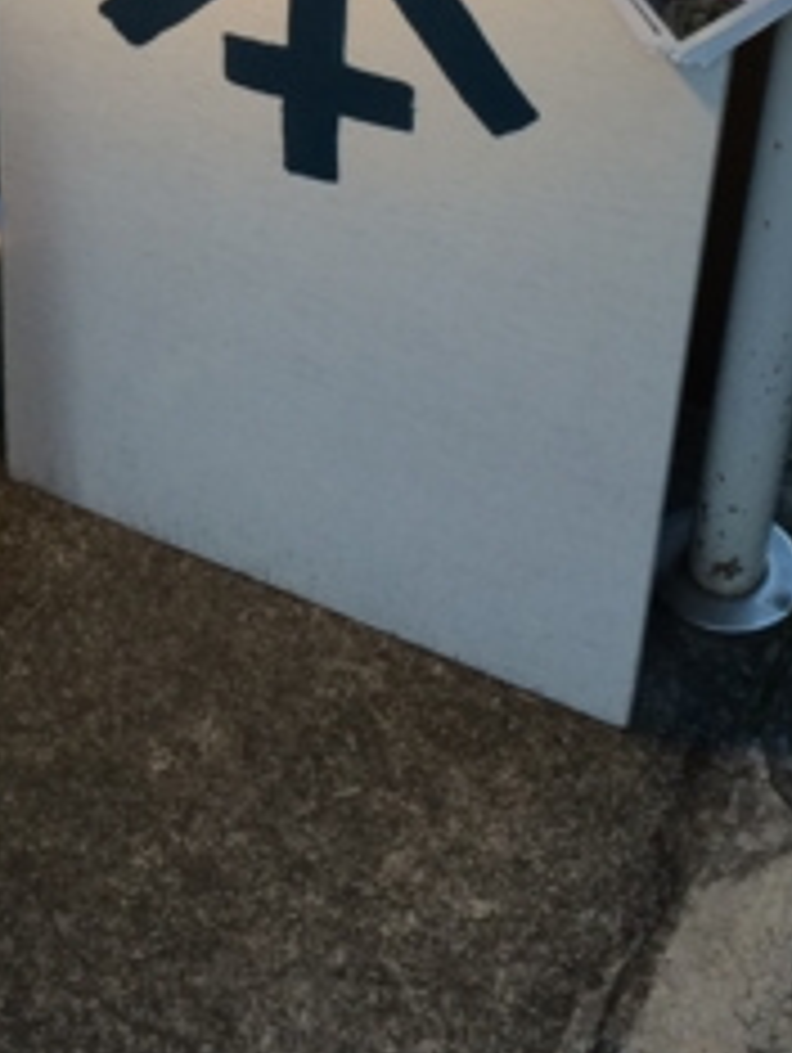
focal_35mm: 82
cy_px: -68
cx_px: 86
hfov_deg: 17.8
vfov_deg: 22.6
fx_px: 2497
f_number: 2.2
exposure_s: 1/30
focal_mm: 4.12
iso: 40
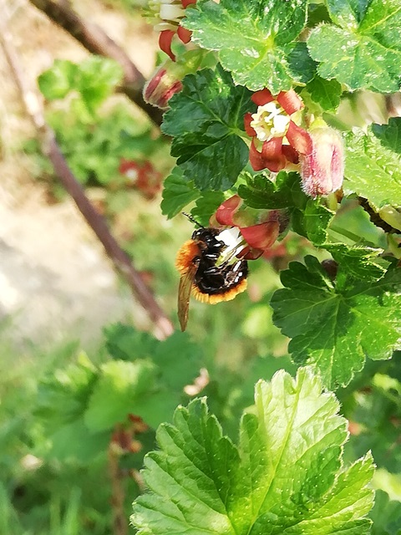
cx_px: 200
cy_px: 268
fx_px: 1575
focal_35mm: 102
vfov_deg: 19.3
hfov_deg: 14.5
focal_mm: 3.81
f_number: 2.2
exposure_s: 1/151
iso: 50
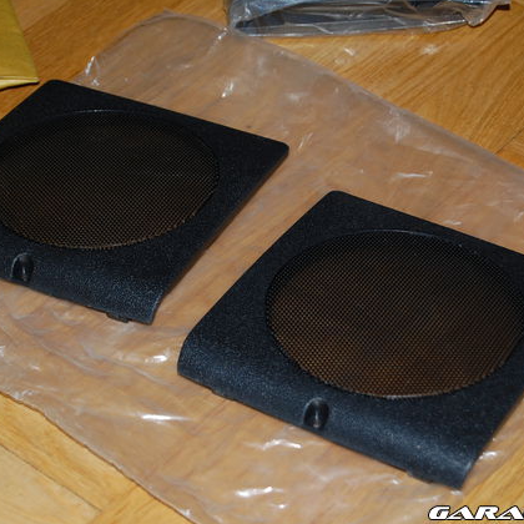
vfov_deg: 16.3
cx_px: 243
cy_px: 261
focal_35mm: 107
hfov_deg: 16.3
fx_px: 1826
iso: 200
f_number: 5.6
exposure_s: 1/125
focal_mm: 55
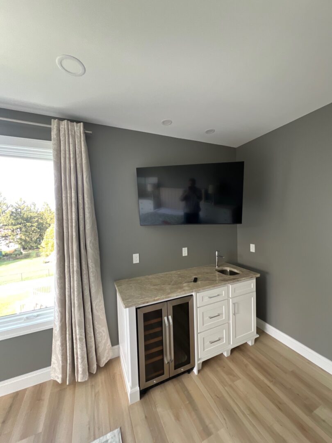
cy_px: 222
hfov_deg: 89.9
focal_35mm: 13
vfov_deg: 106.2
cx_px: 166
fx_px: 166
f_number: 1.8
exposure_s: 1/99
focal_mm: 1.57
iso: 250
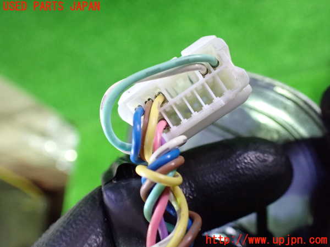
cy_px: 124
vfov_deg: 46.8
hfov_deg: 60.0
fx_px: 286
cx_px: 165
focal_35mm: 30
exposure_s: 1/30
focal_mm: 5.4
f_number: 2.3
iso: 1250
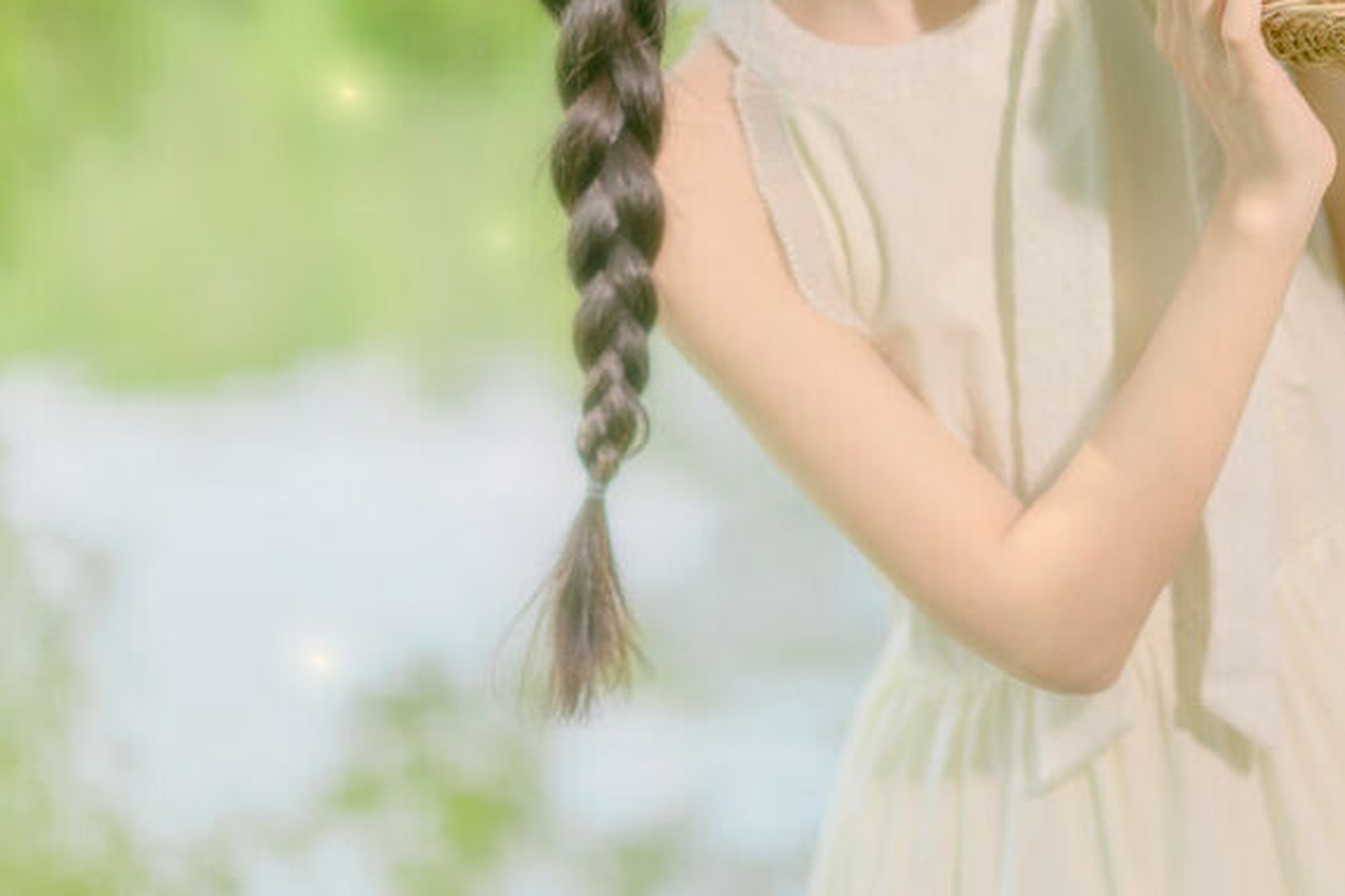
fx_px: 3361
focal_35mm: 90
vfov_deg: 15.0
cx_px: 1129
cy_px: 82
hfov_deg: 22.2
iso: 100
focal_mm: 50
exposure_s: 1/3200
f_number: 1.2
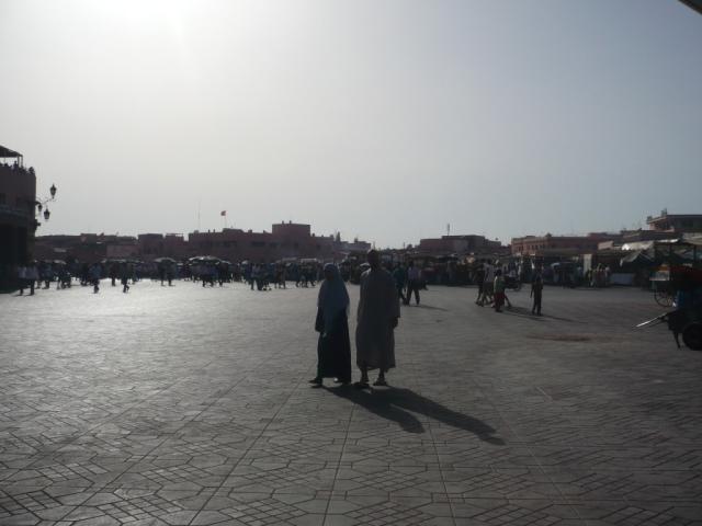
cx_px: 351
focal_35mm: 35
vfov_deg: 40.7
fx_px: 710
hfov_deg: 52.6
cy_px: 263
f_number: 8
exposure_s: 1/800
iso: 100
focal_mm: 5.8
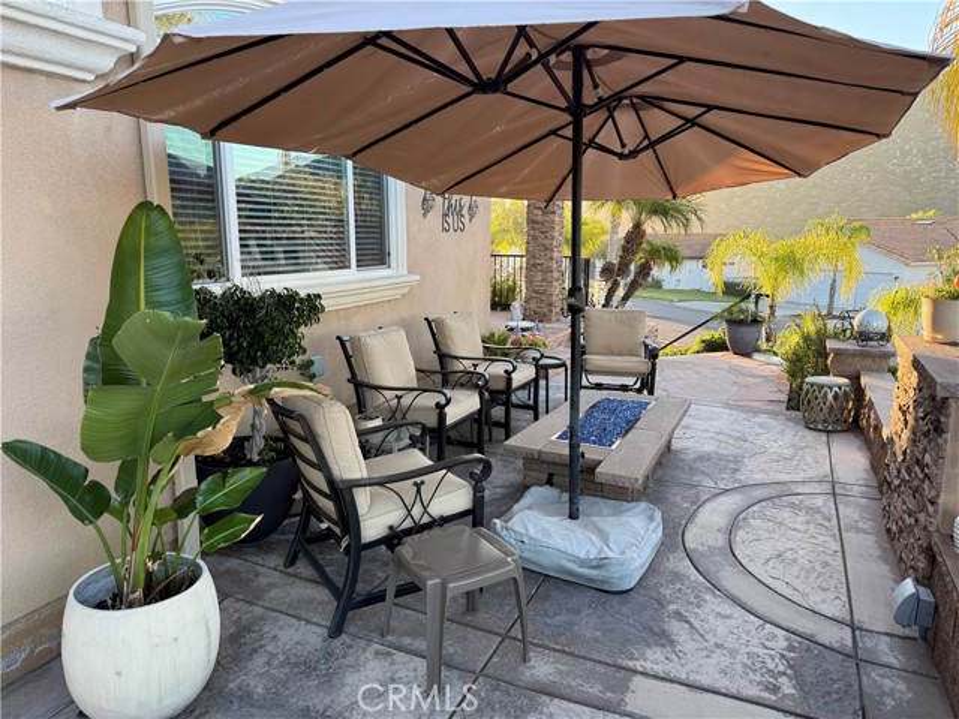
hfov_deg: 71.6
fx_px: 665
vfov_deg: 56.8
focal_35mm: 24
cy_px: 360
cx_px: 480
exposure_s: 1/195
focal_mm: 6.76
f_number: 1.78
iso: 64
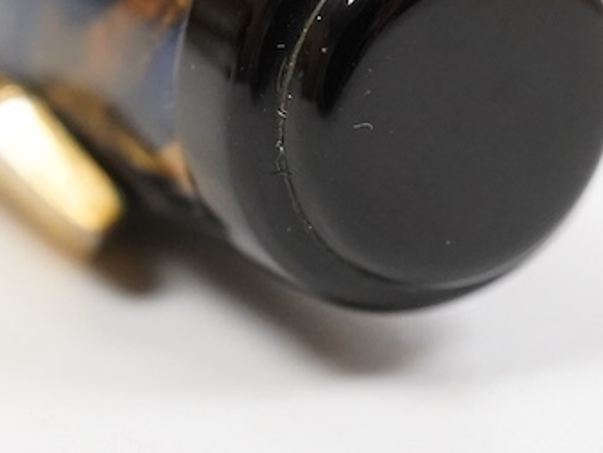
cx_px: 92
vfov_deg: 10.2
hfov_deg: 13.6
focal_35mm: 144
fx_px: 2510
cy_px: 25
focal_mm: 30
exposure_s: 1/200
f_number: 9
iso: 2500
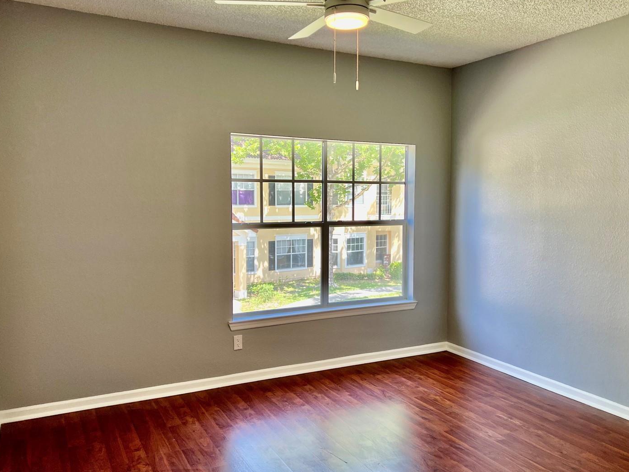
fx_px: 545
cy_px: 231
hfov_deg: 59.9
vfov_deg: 46.8
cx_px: 329
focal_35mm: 30
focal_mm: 5.7
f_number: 1.5
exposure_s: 1/158
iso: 64
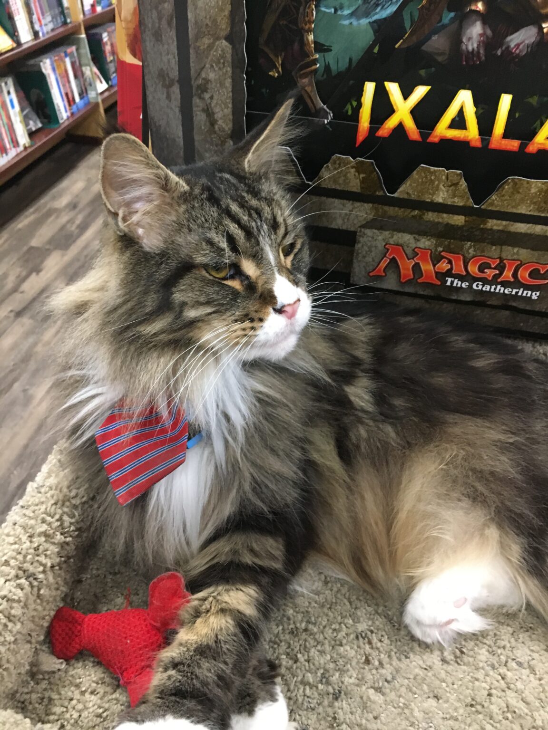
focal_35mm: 29
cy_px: 365
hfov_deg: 48.2
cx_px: 274
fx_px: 612
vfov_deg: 61.7
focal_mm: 4.15
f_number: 2.2
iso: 200
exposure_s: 1/30
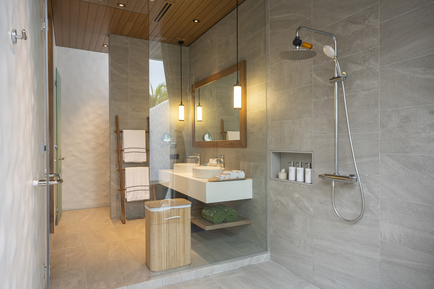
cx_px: 217
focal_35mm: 16
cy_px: 144
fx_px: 193
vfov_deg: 73.8
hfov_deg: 96.7
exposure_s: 1/2
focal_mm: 16
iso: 250
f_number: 13
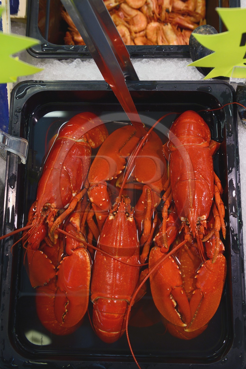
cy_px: 184
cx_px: 123
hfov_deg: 38.8
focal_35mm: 34
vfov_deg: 55.8
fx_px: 349
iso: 800
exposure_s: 1/60
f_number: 5
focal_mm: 34
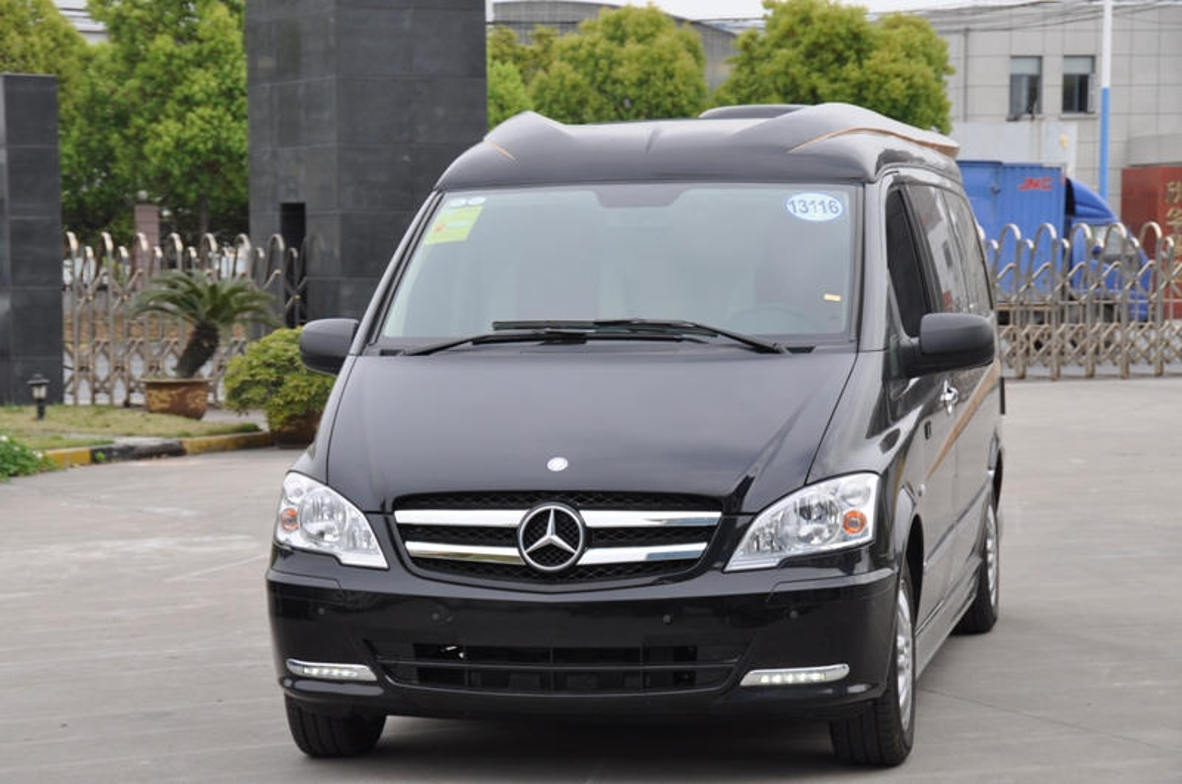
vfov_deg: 13.0
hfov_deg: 19.5
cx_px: 591
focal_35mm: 105
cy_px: 392
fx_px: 3443
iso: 200
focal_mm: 70
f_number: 8
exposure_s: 1/250
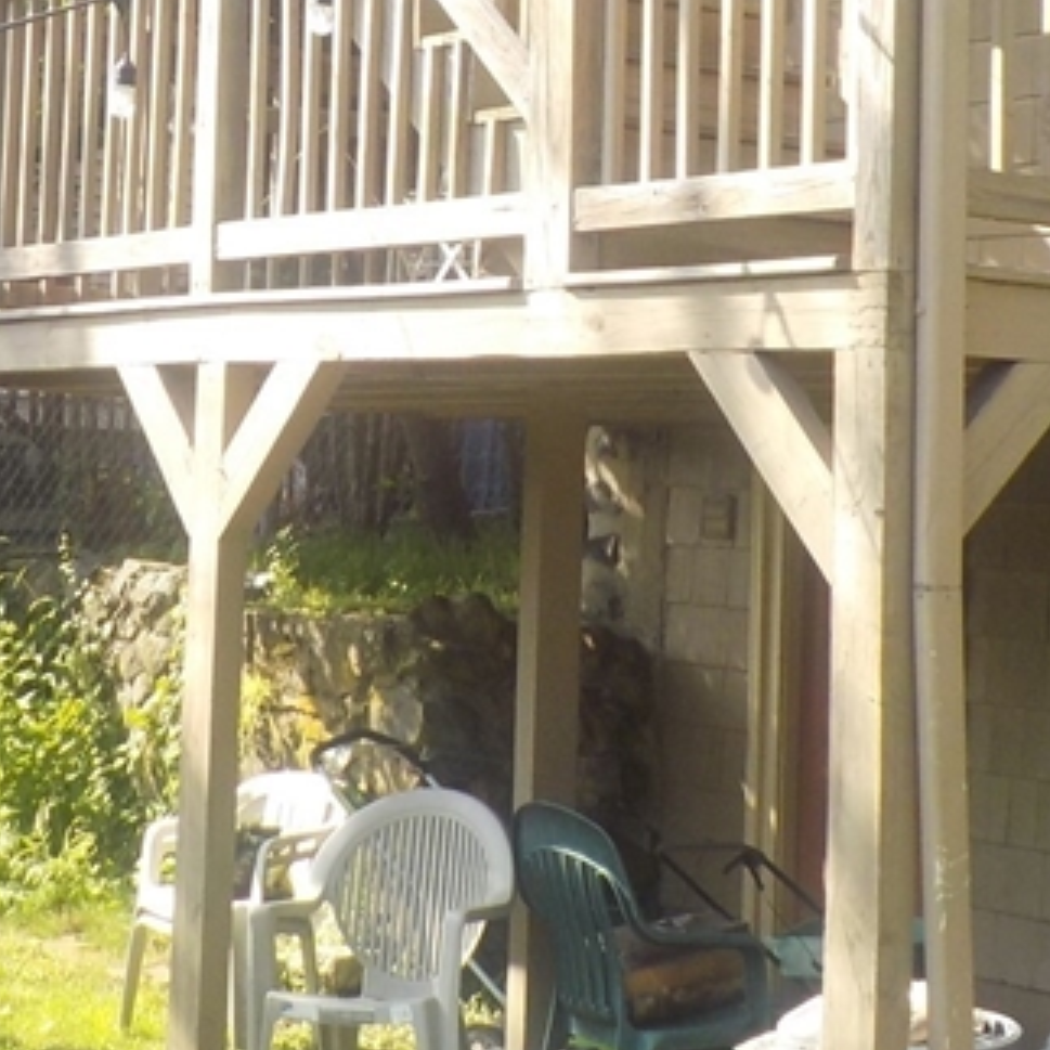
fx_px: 2883
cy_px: 98
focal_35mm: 84
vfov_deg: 20.2
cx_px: 377
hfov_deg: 20.6
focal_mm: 4.1
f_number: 3.3
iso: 125
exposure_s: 1/250
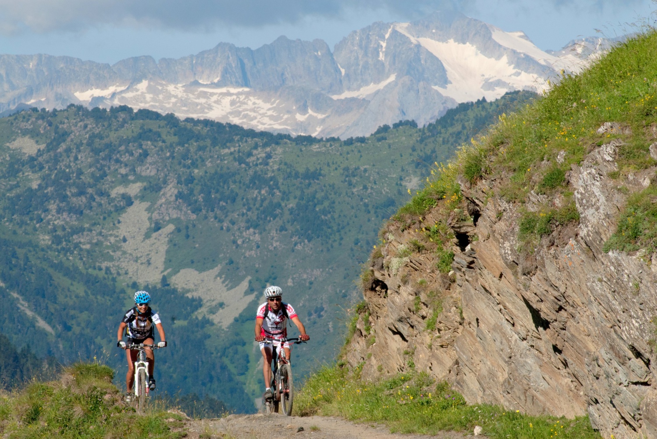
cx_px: 328
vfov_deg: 4.6
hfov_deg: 6.9
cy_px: 220
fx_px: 5481
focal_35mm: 300
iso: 320
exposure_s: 1/640
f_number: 16
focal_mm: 200
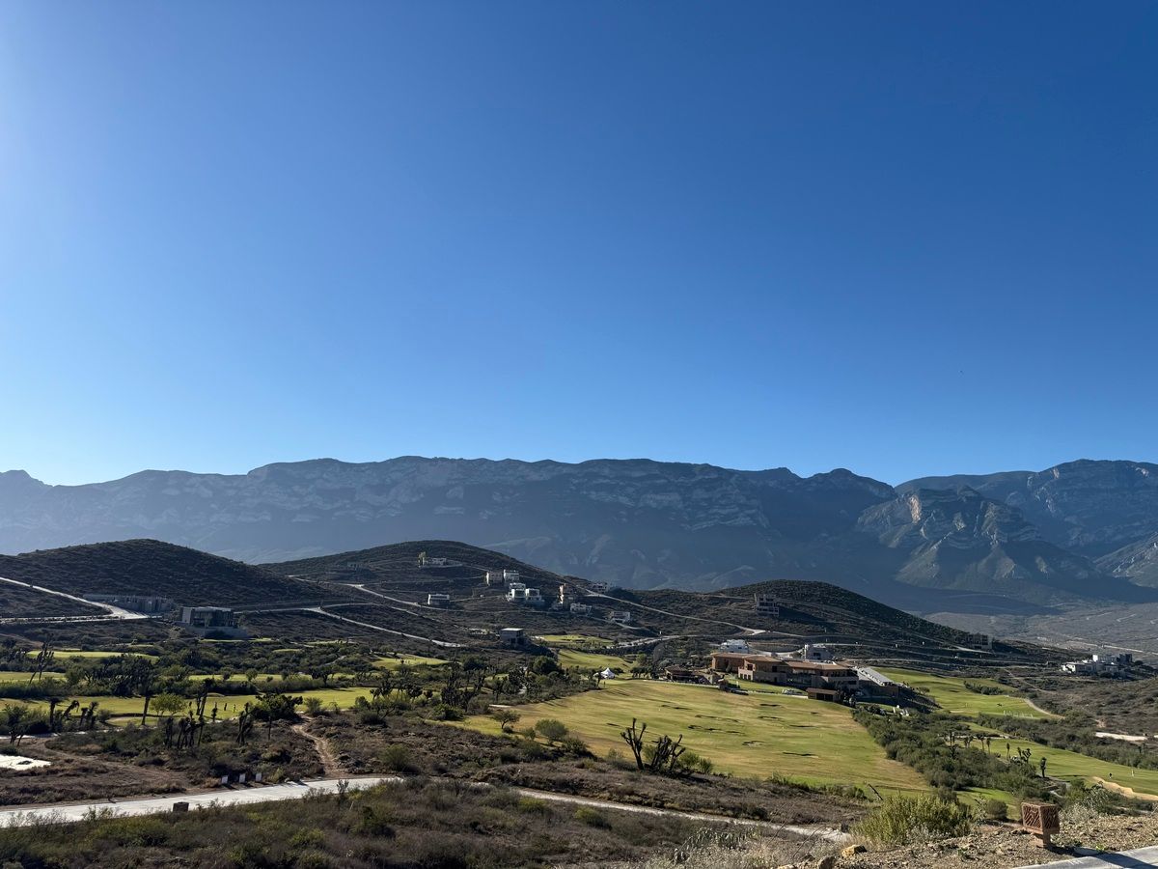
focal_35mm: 24
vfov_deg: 56.8
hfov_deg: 71.6
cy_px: 434
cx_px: 579
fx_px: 803
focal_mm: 6.76
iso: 80
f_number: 1.78
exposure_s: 1/6173
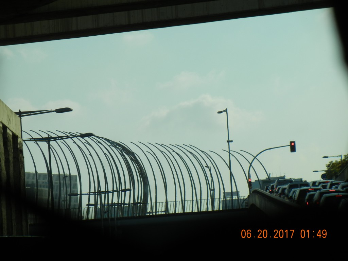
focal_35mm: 200
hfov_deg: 9.9
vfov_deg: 7.4
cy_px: 130
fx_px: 2011
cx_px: 174
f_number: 9.4
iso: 160
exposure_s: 1/454
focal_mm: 36
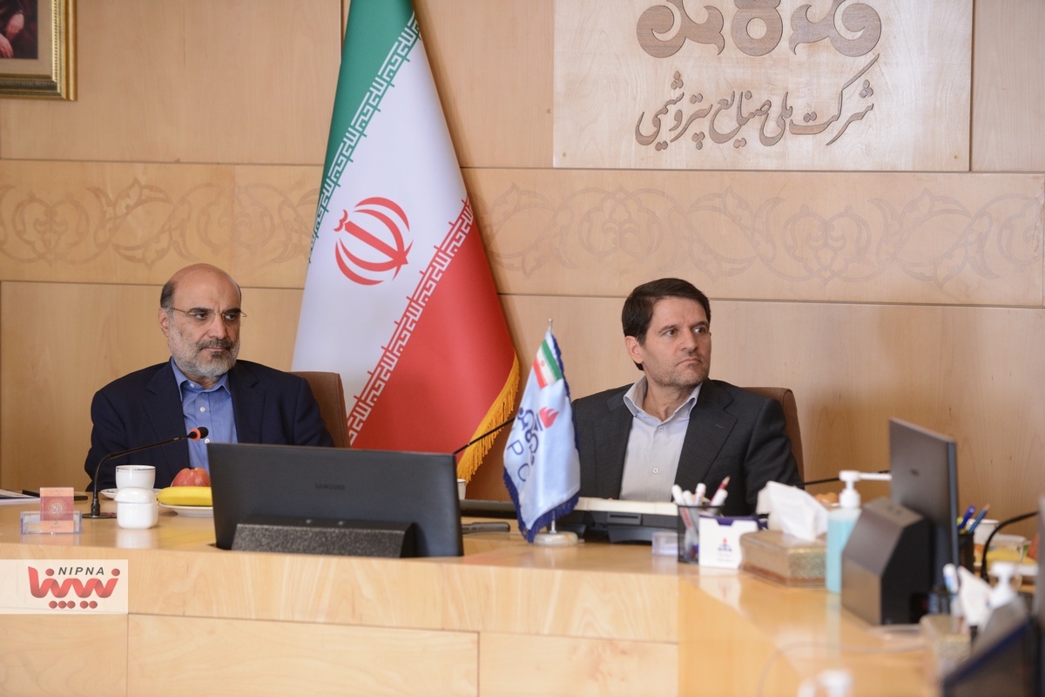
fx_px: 4064
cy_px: 348
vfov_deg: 9.8
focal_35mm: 140
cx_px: 522
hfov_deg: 14.7
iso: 1000
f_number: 4
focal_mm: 140
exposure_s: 1/100
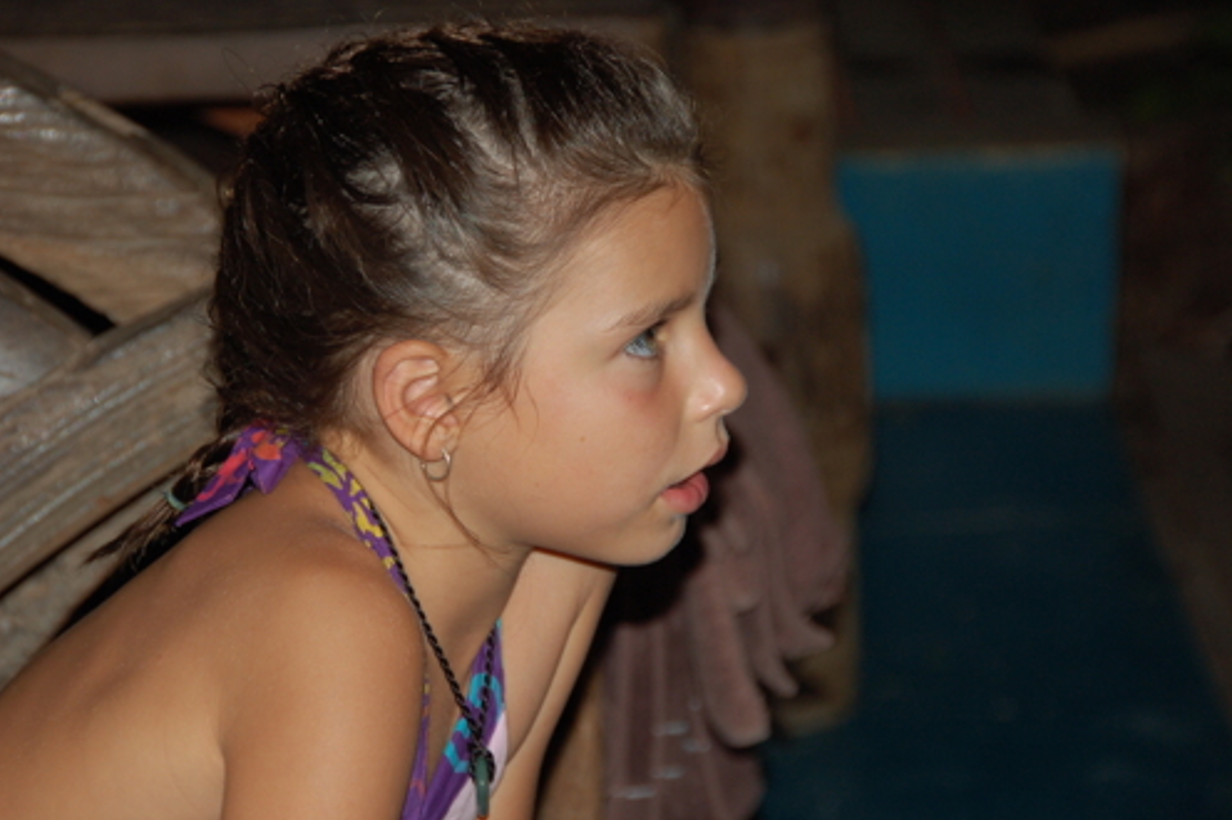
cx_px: 559
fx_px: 6600
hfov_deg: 10.7
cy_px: 373
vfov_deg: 7.1
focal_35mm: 193
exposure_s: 1/60
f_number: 6
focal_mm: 116
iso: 400
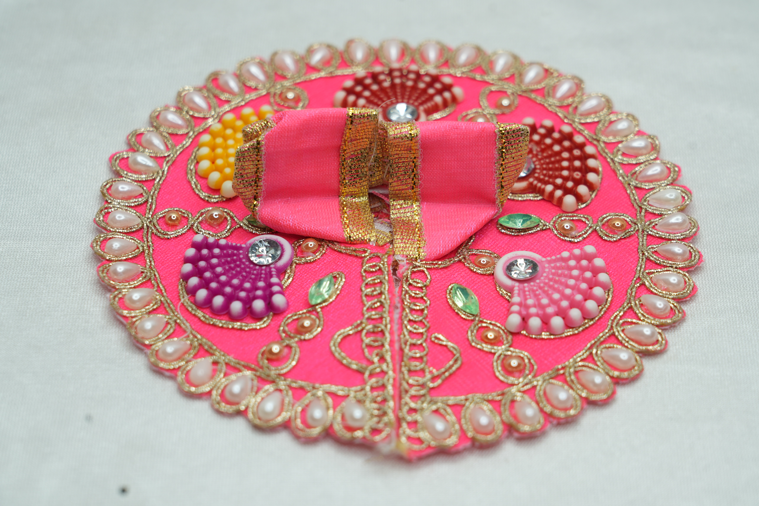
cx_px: 380
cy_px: 253
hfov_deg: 19.5
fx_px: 2214
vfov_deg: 13.0
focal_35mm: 105
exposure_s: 1/80
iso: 250
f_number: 7.1
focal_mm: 105
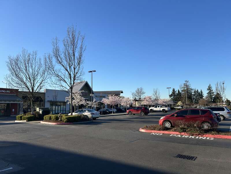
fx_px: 174
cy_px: 87
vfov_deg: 53.1
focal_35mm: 26
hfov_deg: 67.3
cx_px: 116
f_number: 1.5
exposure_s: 1/2841
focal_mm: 5.7
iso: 50
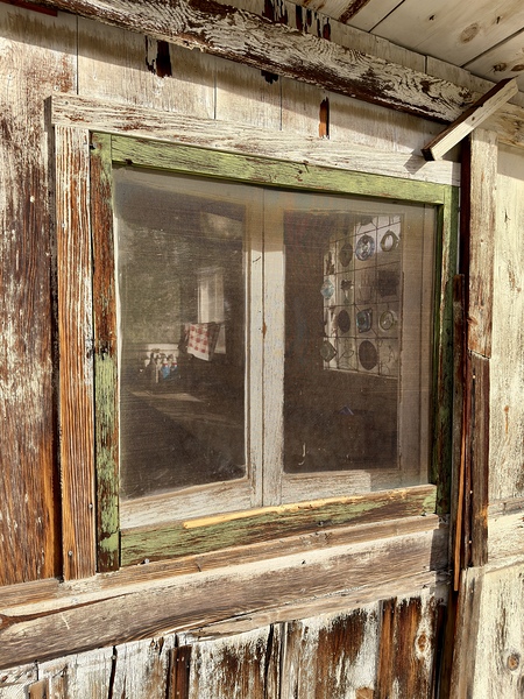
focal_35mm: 24
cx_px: 262
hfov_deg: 56.8
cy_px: 350
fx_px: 484
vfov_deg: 71.6
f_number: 1.78
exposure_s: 1/2841
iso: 80
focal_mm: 6.76
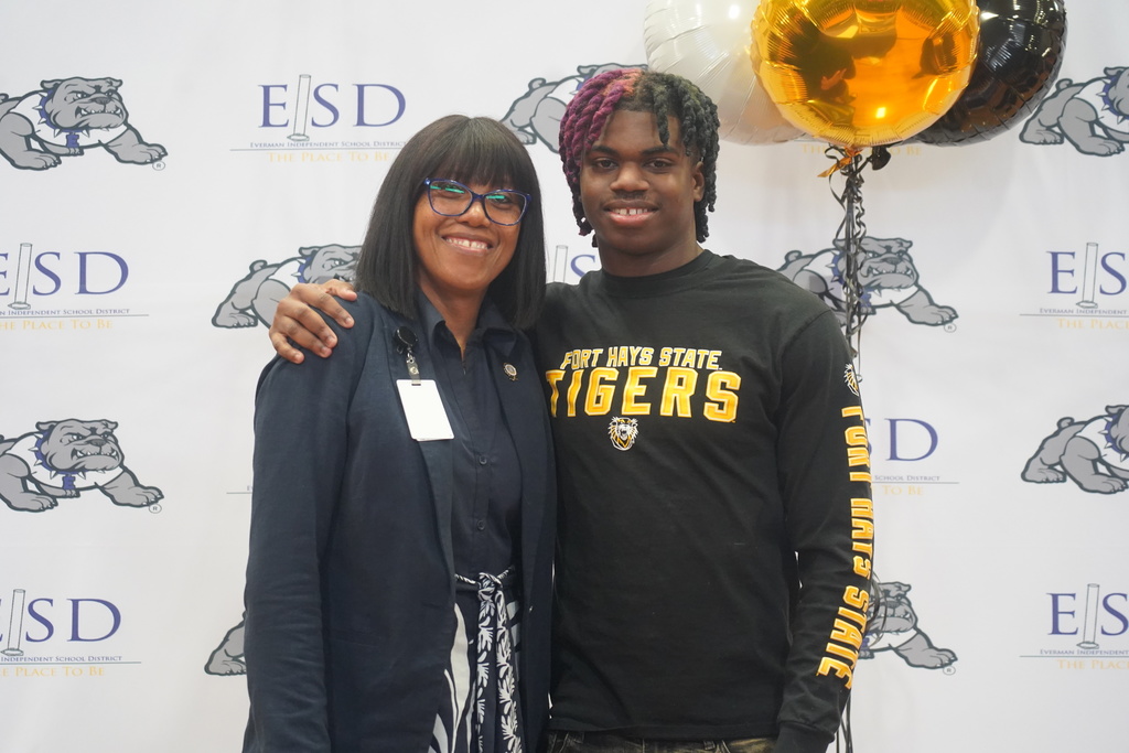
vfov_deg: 13.0
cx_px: 564
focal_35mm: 105
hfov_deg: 19.5
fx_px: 3293
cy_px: 376
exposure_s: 1/160
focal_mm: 105
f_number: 4
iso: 5000
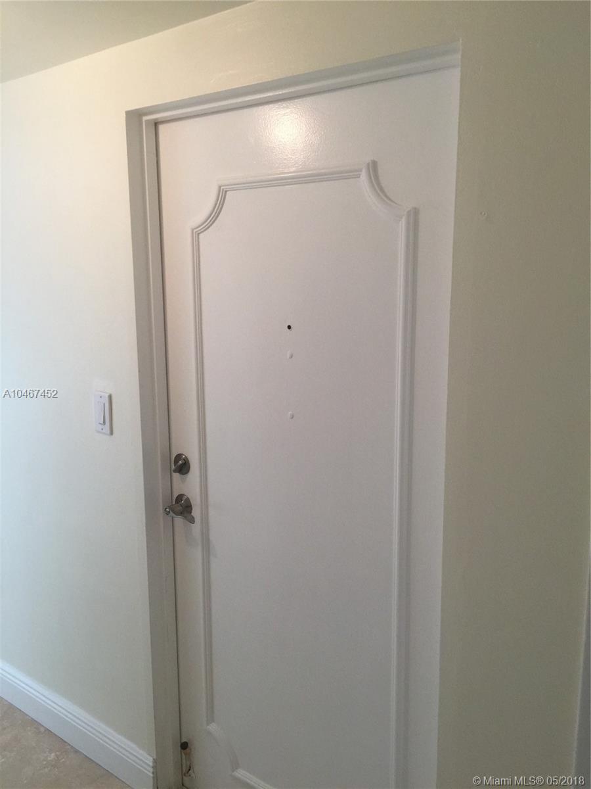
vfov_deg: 61.7
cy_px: 394
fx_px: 660
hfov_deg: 48.2
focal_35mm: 29
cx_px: 296
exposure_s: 1/30
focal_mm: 4.15
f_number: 2.2
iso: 50
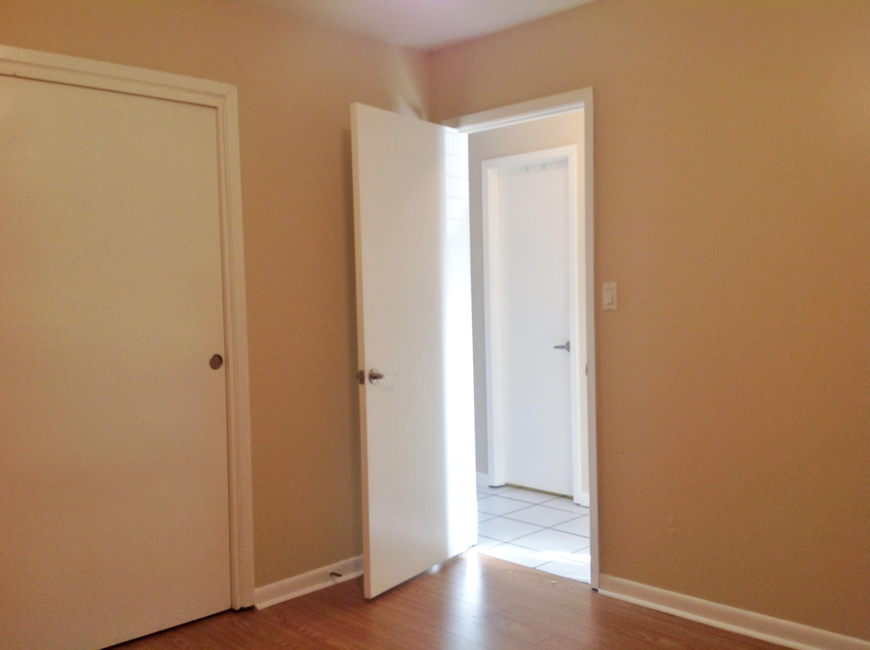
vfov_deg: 40.6
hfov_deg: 52.7
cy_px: 325
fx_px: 878
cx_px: 435
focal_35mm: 35
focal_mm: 4.28
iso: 64
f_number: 2.4
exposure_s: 1/24
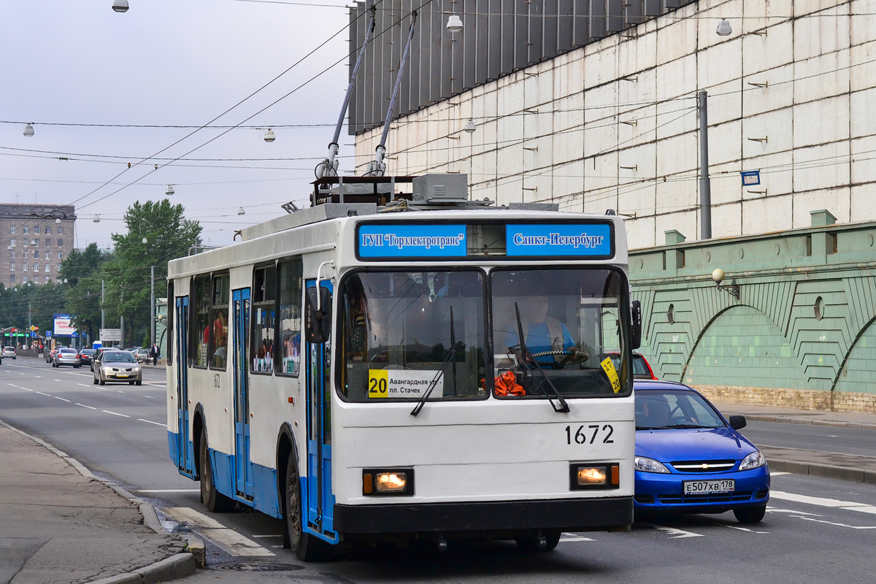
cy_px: 292
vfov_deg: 18.2
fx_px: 1825
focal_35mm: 75
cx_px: 438
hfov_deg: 27.0
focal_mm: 50
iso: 400
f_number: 6.3
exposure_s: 1/1000
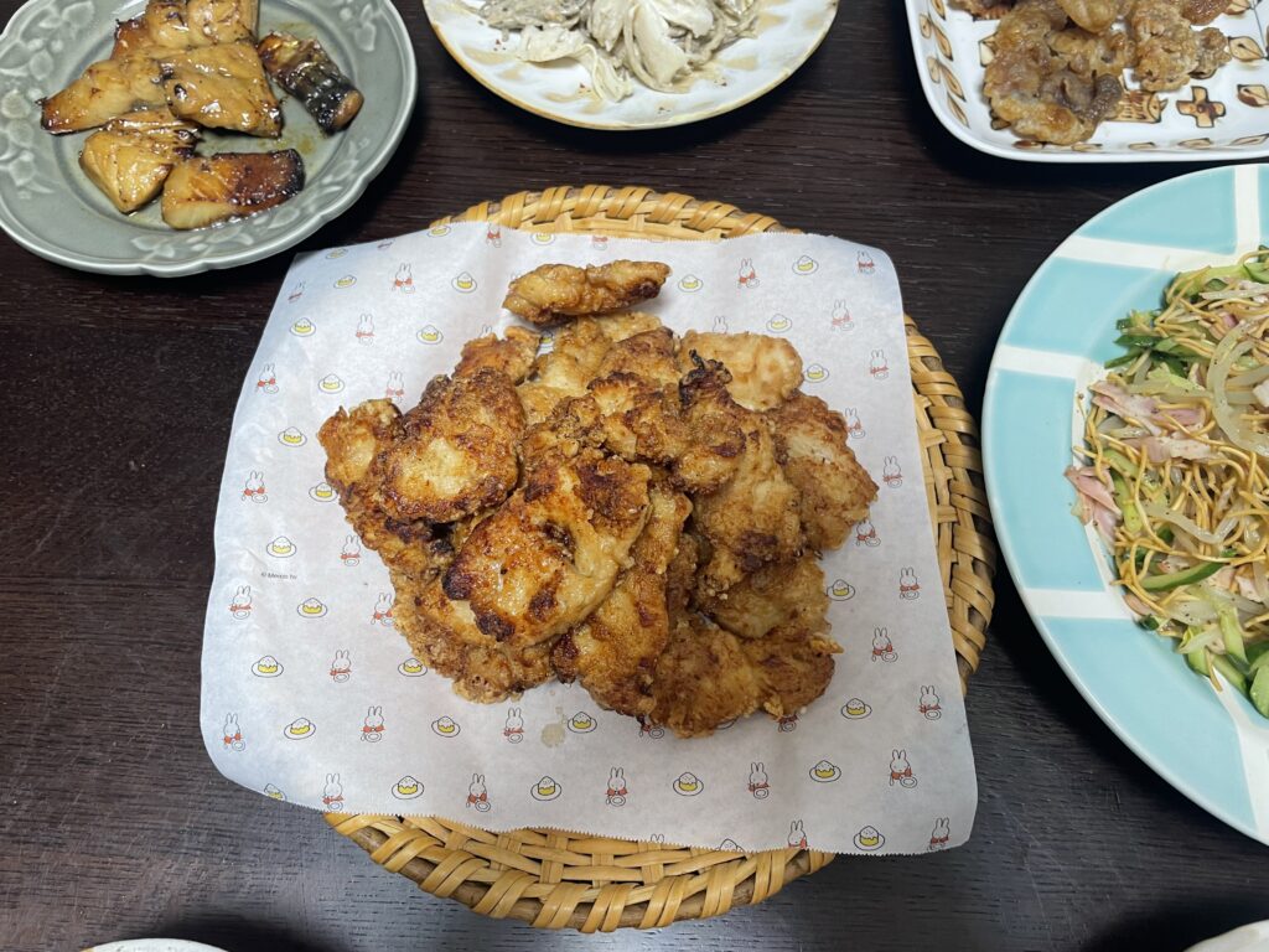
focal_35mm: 26
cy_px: 476
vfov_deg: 53.1
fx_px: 953
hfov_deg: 67.3
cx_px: 634
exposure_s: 1/50
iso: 64
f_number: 1.6
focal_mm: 4.2
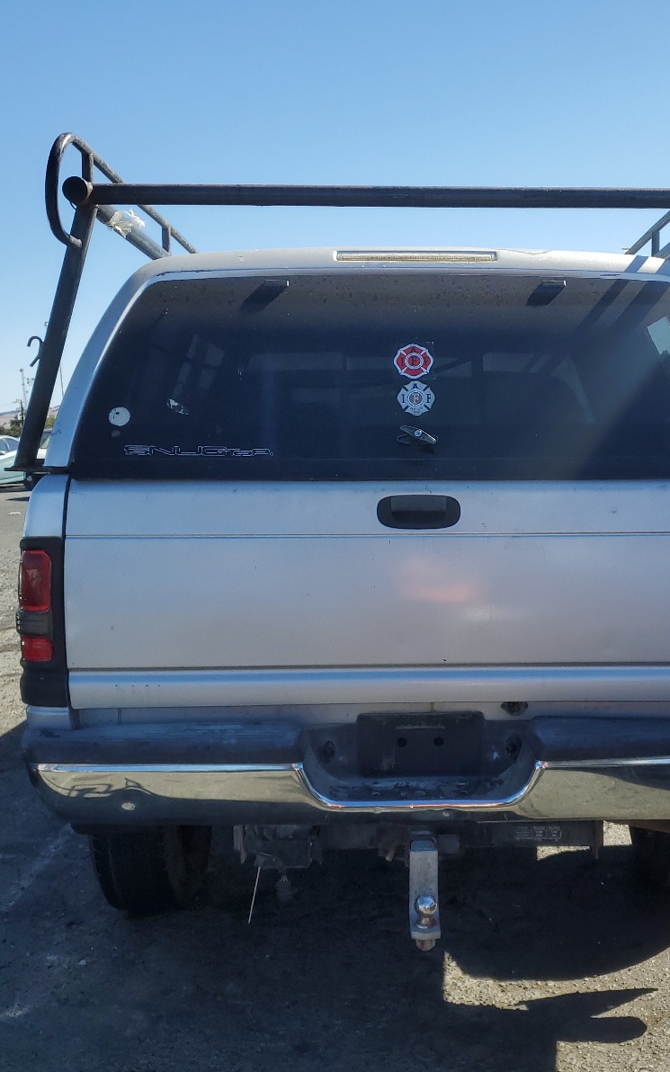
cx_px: 422
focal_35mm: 37
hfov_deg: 34.2
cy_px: 539
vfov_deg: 52.7
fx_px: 1081
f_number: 1.5
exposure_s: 1/2500
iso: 50
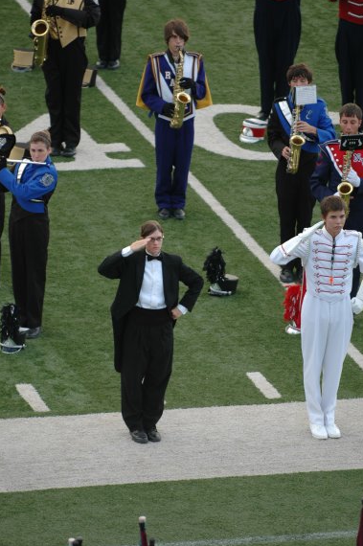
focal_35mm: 316
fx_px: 4788
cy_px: 284
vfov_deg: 6.5
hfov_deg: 4.3
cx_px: 174
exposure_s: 1/400
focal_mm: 200
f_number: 2.8
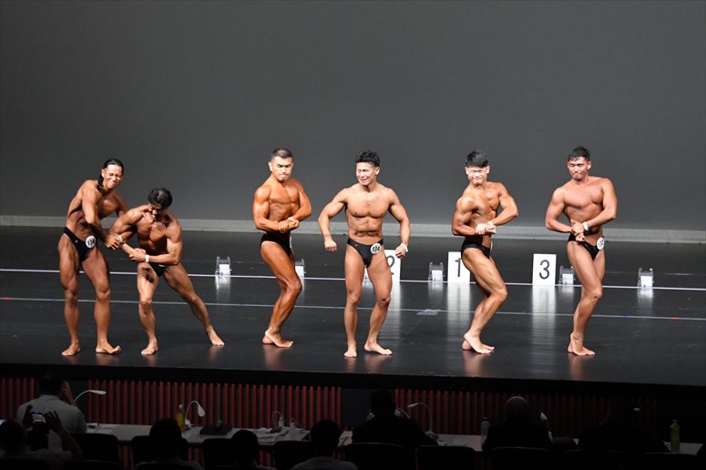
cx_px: 353
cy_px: 235
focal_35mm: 157
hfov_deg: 13.1
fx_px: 3077
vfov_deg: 8.7
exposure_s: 1/400
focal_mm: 105
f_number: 5.6
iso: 5000
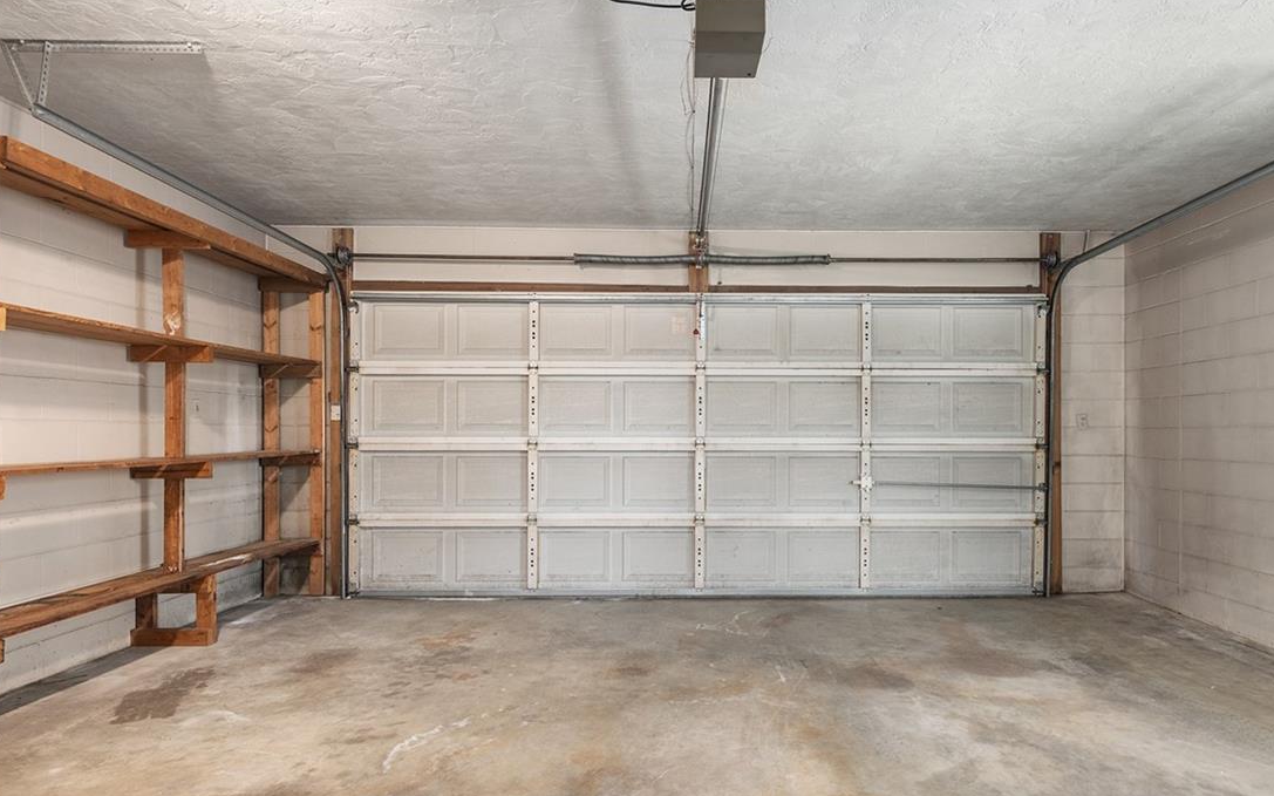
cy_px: 430
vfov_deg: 57.2
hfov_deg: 82.1
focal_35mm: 21
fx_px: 729
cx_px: 696
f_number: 7.1
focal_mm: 14
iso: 500
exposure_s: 1
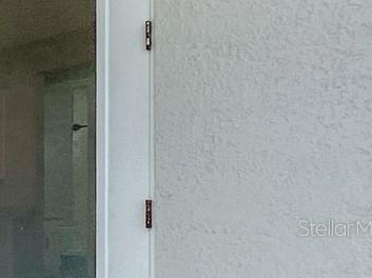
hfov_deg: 17.1
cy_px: 227
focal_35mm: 59
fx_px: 633
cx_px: -446
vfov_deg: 24.3
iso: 32
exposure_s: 1/450
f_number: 1.8
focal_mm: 1.57
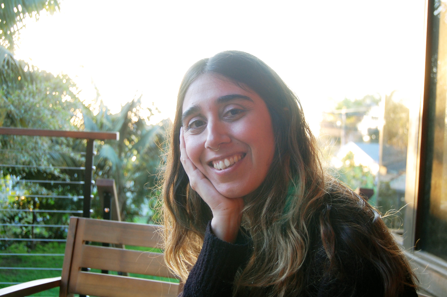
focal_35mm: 46
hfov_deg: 42.4
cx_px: 224
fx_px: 577
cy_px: 148
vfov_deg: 28.9
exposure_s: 1/40
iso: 400
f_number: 4.5
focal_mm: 31
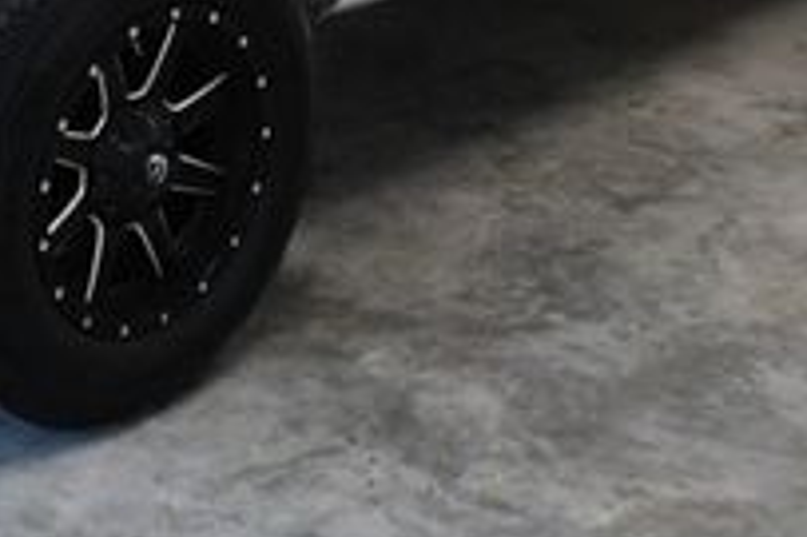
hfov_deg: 22.9
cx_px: -8
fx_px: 1904
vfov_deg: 15.0
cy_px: -239
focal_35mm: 85
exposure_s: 1/400
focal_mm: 18
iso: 2500
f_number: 10
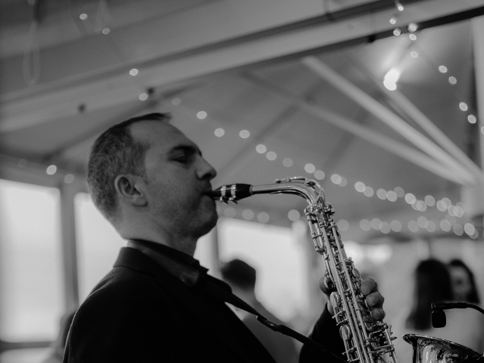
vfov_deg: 27.2
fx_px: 713
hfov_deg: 37.5
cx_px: 240
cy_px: 350
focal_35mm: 51
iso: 320
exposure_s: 1/160
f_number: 1.4
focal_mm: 35
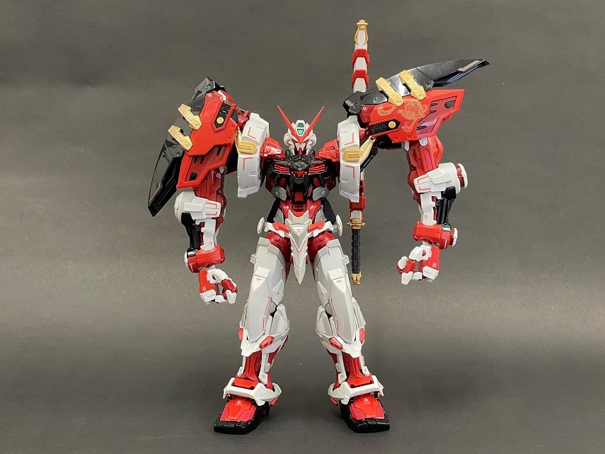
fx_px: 909
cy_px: 227
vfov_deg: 28.0
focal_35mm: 52
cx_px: 302
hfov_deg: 36.8
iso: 200
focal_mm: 6
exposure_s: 1/60
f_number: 2
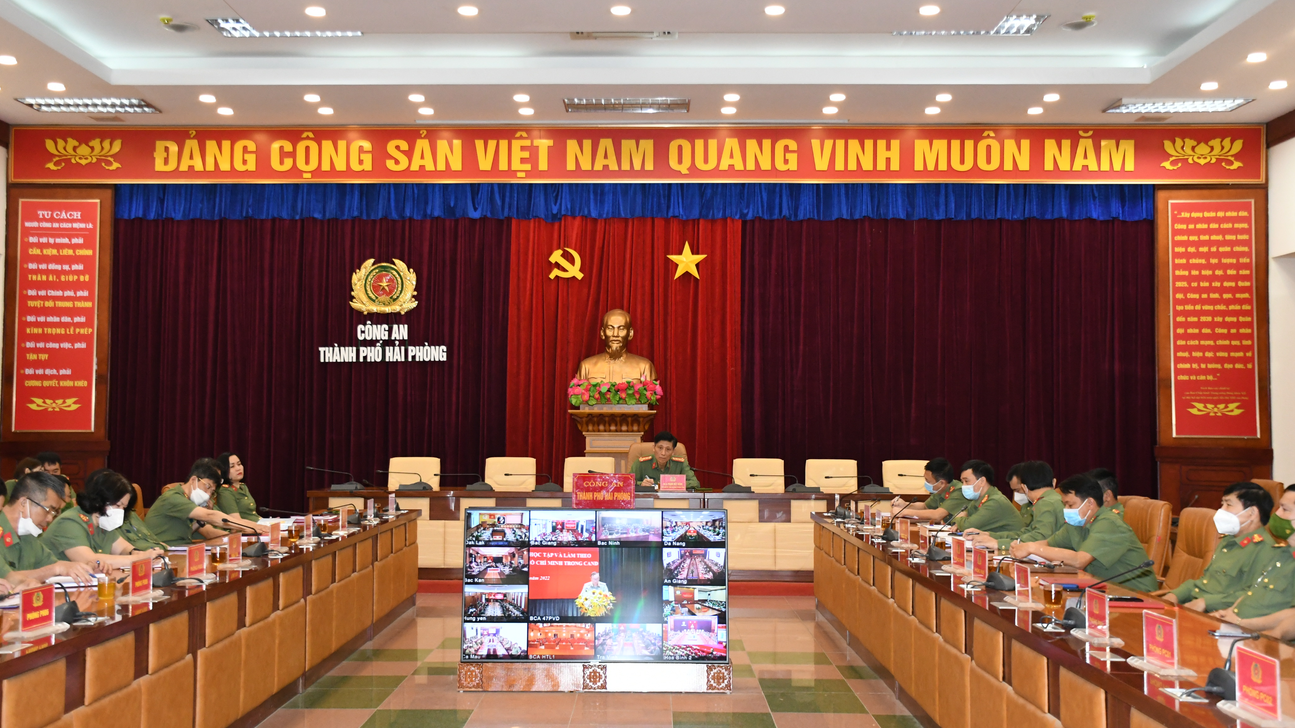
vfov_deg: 28.0
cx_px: 649
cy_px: 374
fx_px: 1460
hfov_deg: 47.8
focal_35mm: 43
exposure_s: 1/200
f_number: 5
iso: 2500
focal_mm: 27
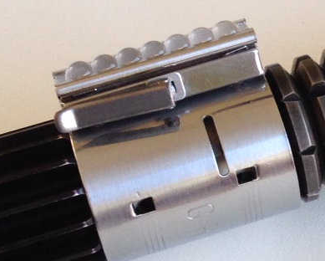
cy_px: 117
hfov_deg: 14.0
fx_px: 1300
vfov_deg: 11.5
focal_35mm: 135
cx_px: 332
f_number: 2.4
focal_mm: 4.12
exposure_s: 1/20
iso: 80
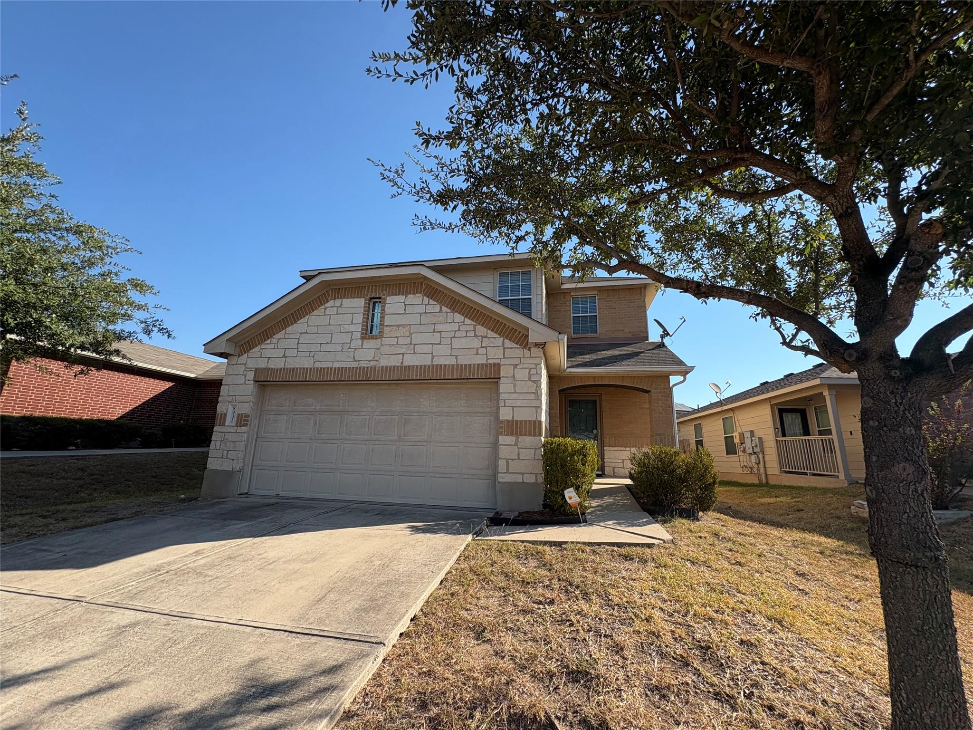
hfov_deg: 102.1
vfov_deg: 85.7
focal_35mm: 14
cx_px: 486
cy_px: 365
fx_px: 394
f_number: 2.2
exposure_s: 1/1078
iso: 50
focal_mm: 2.22
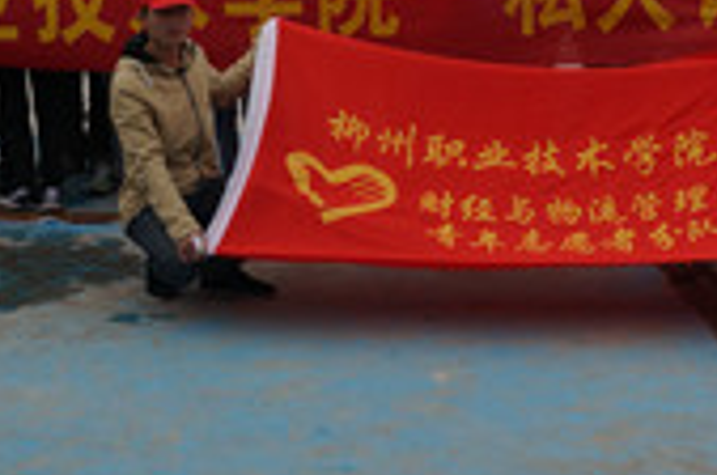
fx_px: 1411
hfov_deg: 28.5
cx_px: 365
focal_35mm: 71
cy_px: -42
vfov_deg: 18.4
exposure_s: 1/80
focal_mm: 16
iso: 100
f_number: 5
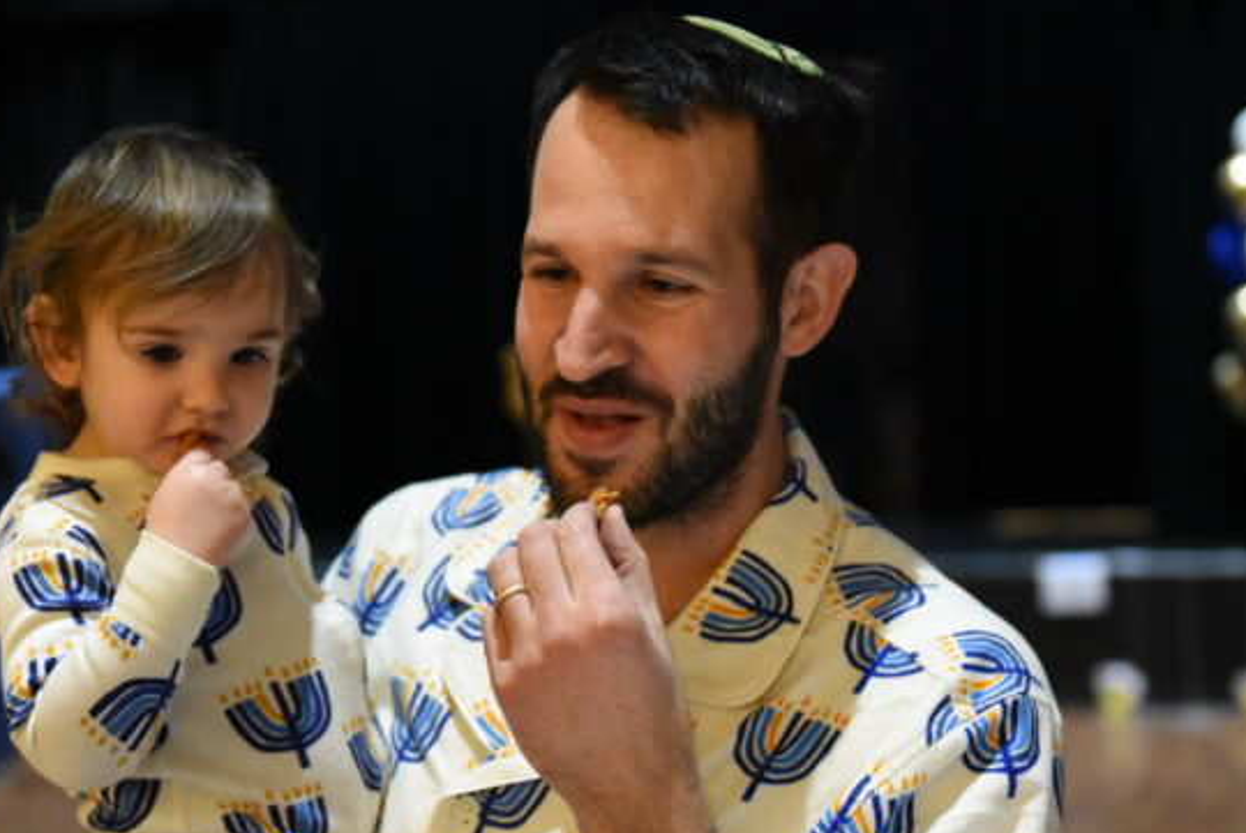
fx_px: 2598
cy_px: 410
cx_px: 528
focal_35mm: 75
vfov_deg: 18.2
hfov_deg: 26.9
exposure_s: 1/320
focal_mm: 45
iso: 6400
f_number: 2.8
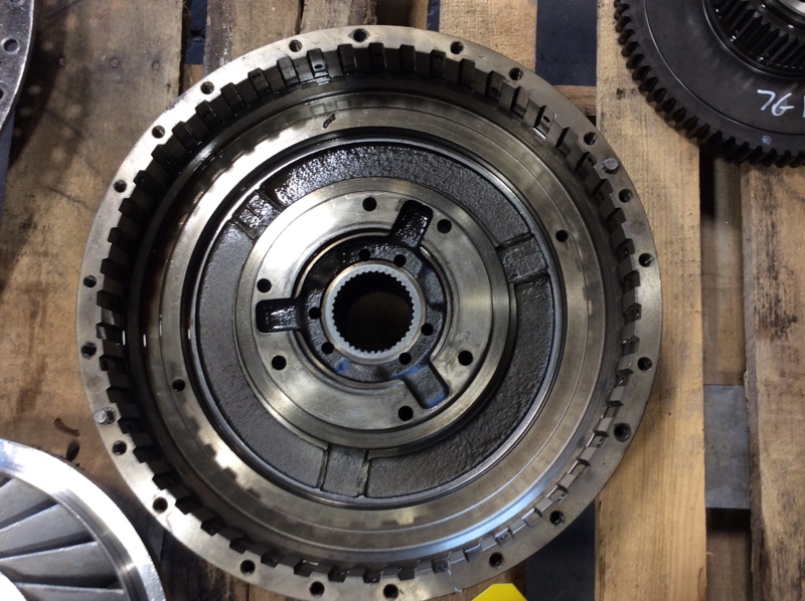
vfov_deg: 44.1
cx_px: 402
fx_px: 743
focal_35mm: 32
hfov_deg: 56.9
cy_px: 300
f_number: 2.4
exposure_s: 1/30
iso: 40
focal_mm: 3.3
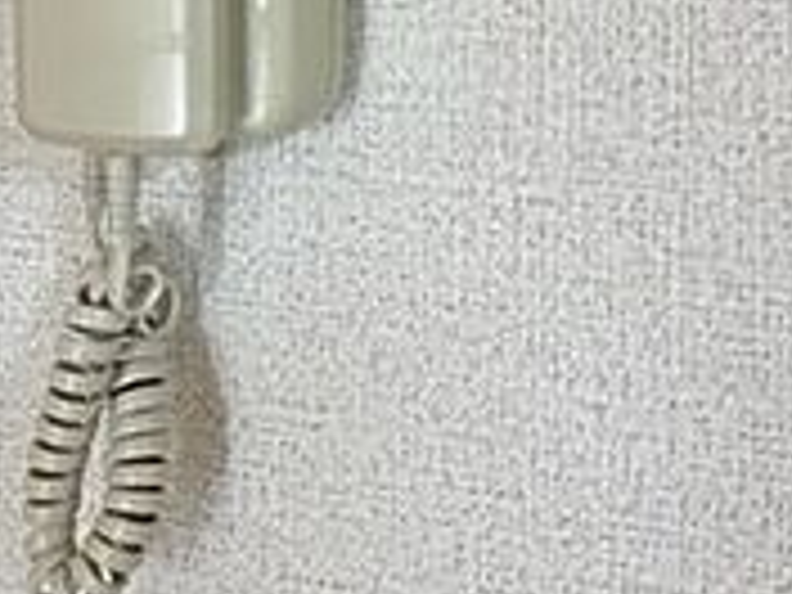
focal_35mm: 82
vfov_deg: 17.0
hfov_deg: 23.5
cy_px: -153
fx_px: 1876
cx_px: 153
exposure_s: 1/60
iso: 640
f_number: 1.78
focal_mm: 6.86
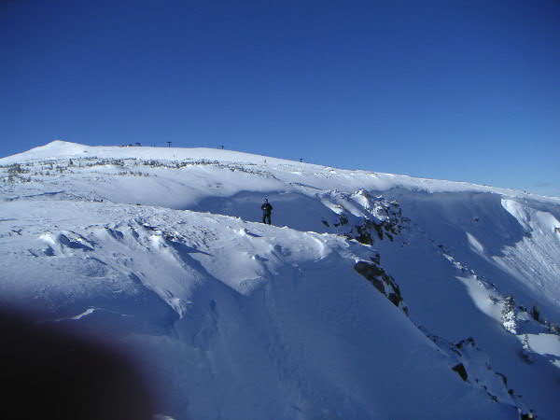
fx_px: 615
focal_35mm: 38
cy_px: 210
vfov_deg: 37.7
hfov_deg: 49.0
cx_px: 280
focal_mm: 6
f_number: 6.7
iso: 50
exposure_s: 1/350
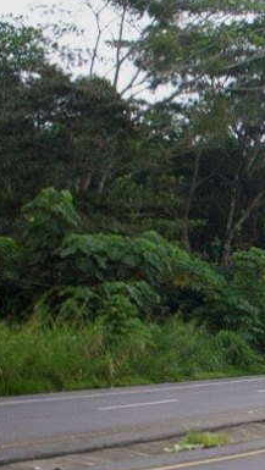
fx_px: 1447
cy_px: 319
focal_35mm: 116
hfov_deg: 9.6
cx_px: 573
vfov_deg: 18.4
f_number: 4.5
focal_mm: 6
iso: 100
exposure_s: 1/150
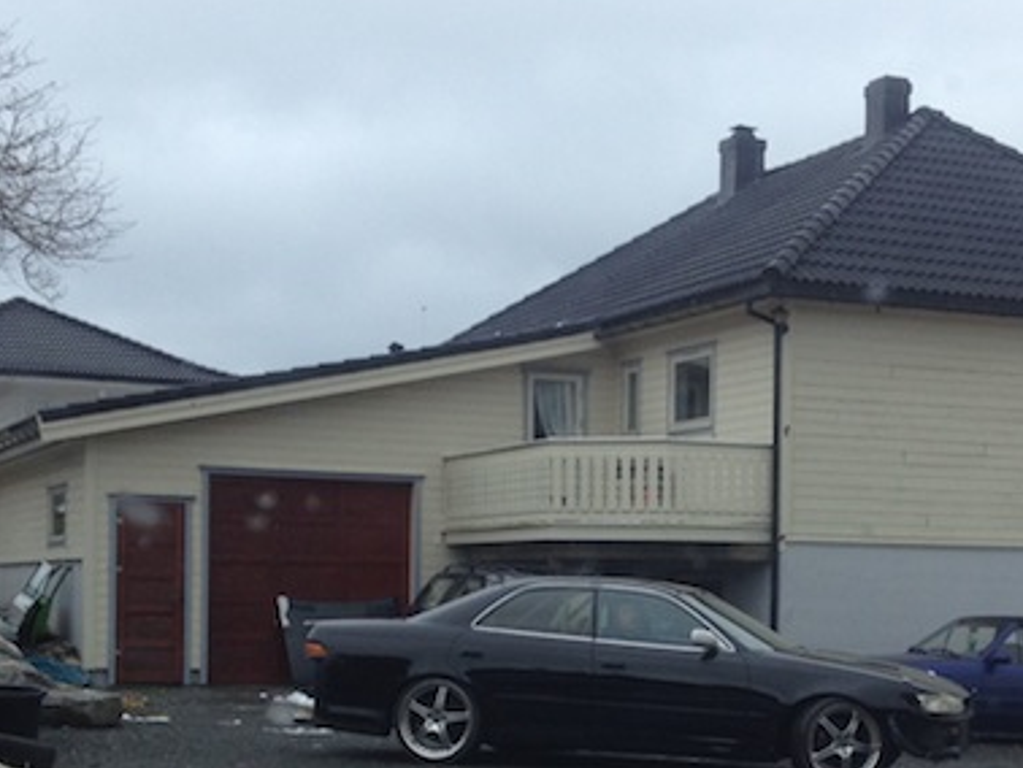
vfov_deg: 19.7
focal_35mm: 74
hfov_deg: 26.1
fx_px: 2188
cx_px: 731
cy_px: 630
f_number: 2.4
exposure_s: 1/649
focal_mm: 4.28
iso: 64
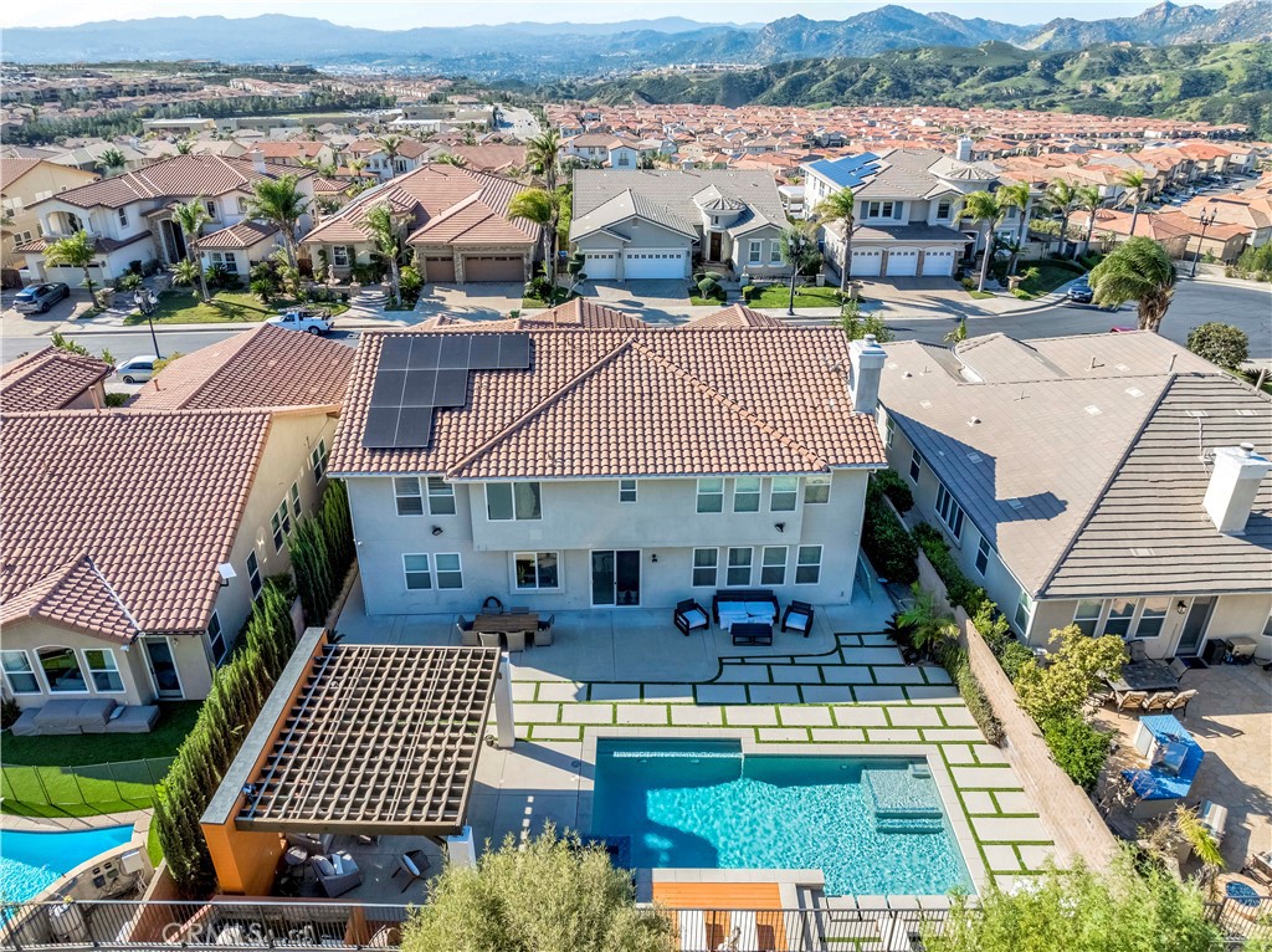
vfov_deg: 56.7
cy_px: 476
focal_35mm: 24
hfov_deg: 71.6
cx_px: 636
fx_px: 881
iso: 140
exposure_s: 1/1600
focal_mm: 12.29
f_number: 2.8
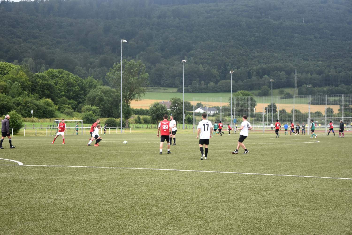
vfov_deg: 20.2
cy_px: 118
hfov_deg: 29.9
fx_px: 660
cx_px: 176
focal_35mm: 68
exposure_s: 1/1000
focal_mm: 45
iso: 400
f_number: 4.8
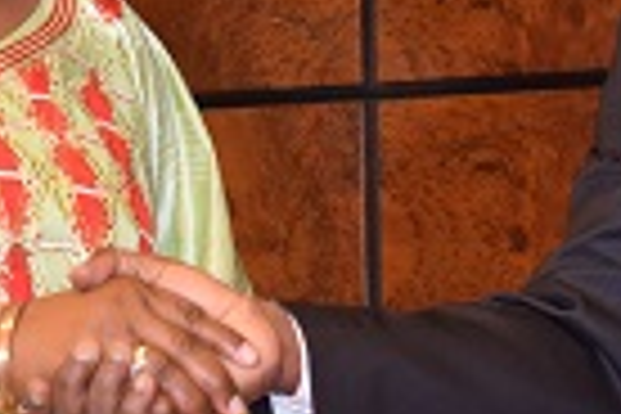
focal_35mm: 170
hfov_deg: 12.1
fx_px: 2932
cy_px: 205
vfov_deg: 8.1
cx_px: 400
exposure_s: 1/60
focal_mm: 28
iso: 800
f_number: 4.2
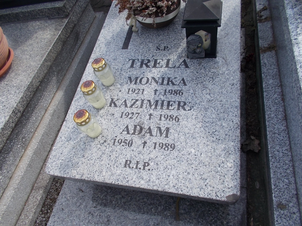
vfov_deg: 53.1
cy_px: 113
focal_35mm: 26
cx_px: 151
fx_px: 227
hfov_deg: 67.3
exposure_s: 1/100
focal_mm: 4.6
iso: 80
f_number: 8
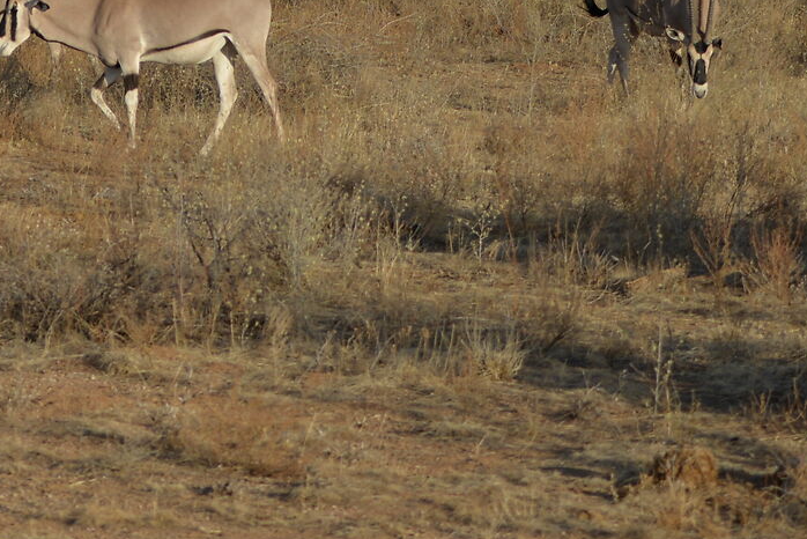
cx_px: -65
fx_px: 6167
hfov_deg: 7.4
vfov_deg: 5.0
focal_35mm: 275
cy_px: -252
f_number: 4.5
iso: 100
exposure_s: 1/1000
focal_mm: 80
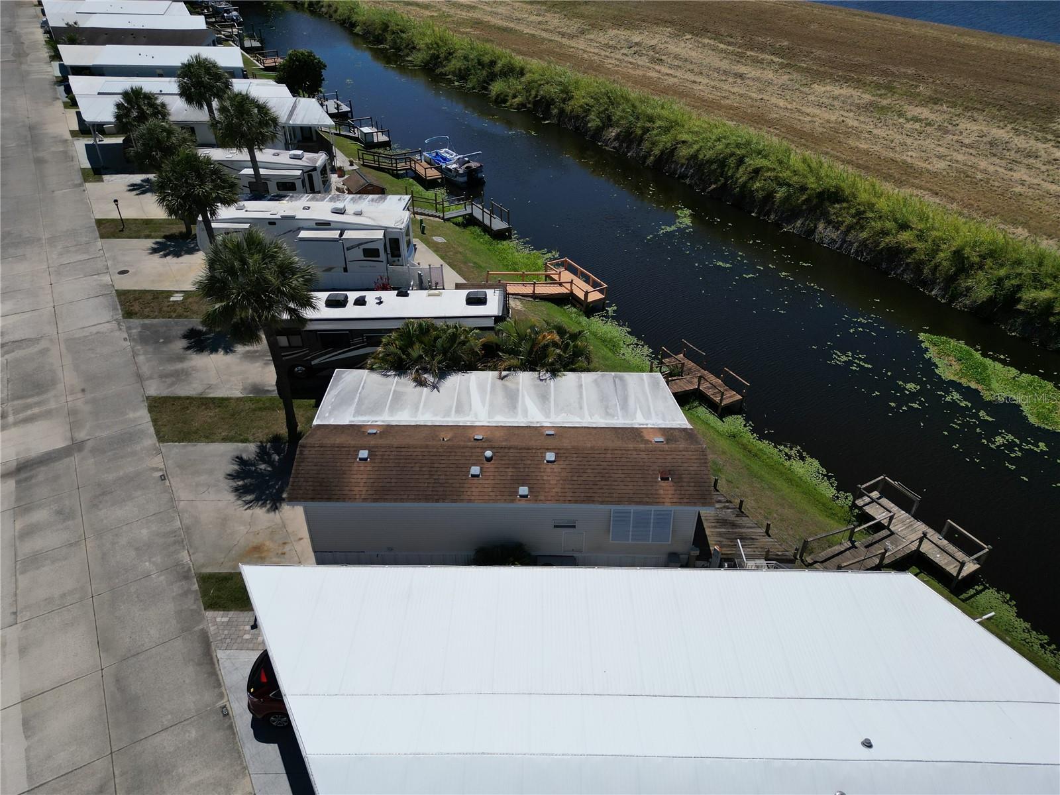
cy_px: 398
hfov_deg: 71.6
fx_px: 735
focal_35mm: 24
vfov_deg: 56.8
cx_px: 530
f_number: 1.7
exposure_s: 1/8000
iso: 110
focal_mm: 6.72
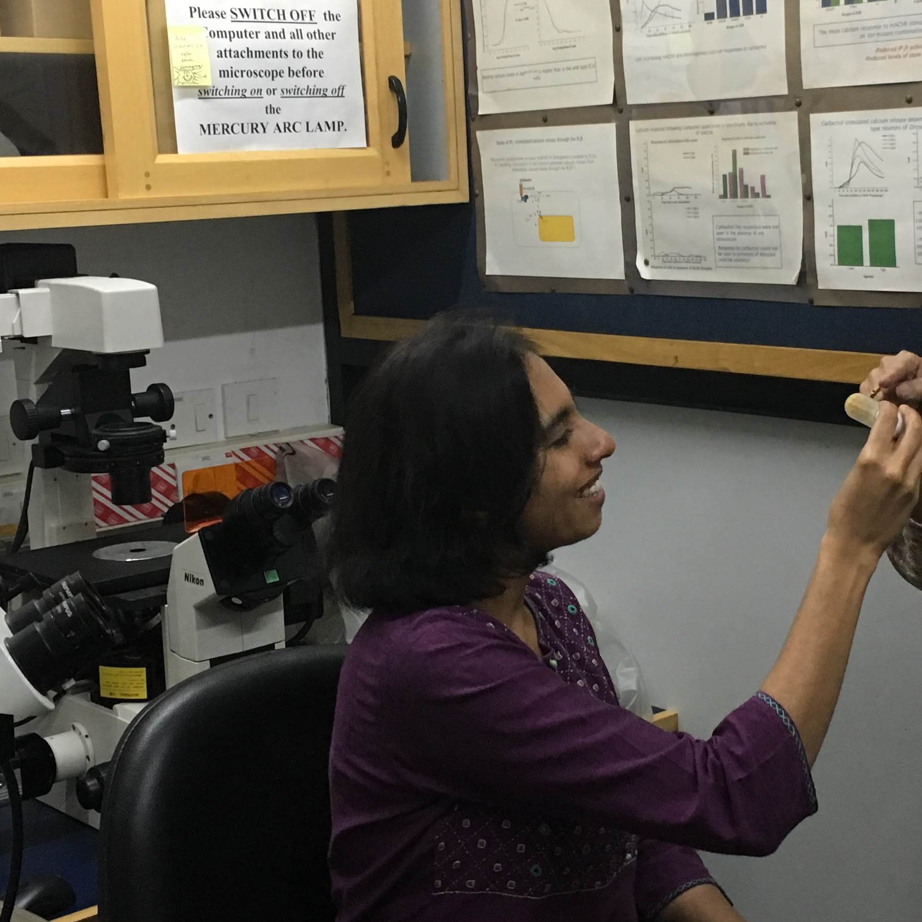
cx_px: 610
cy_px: 451
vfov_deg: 29.6
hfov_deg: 29.4
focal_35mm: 58
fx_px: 1748
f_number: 2.2
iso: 200
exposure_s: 1/33
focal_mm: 4.15
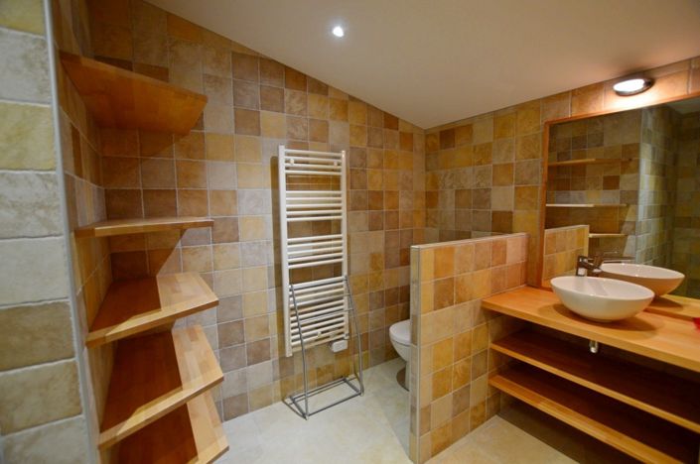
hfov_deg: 100.5
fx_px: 291
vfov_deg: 77.2
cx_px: 350
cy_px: 232
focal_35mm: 15
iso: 800
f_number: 3.5
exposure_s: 1/60
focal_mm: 10
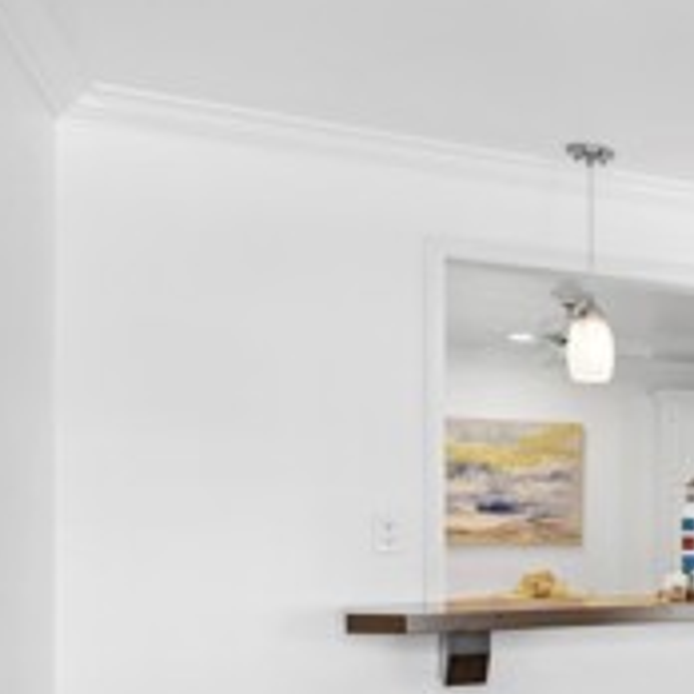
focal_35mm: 50
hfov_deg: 23.4
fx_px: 1134
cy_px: 536
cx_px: 1157
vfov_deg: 33.2
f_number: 9
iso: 200
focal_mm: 16
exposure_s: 1/2.5
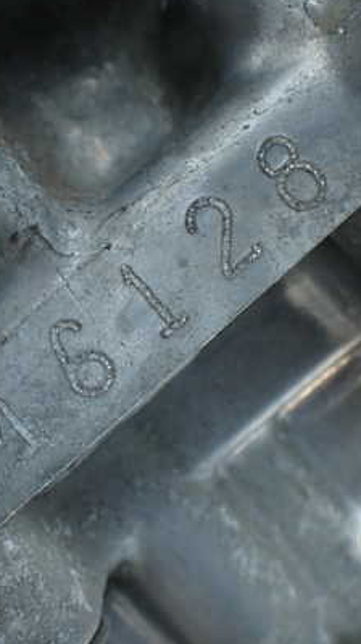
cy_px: 355
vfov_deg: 35.4
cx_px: 102
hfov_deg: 20.2
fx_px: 1006
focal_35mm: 59
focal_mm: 6.37
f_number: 2.5
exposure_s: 1/80
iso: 160
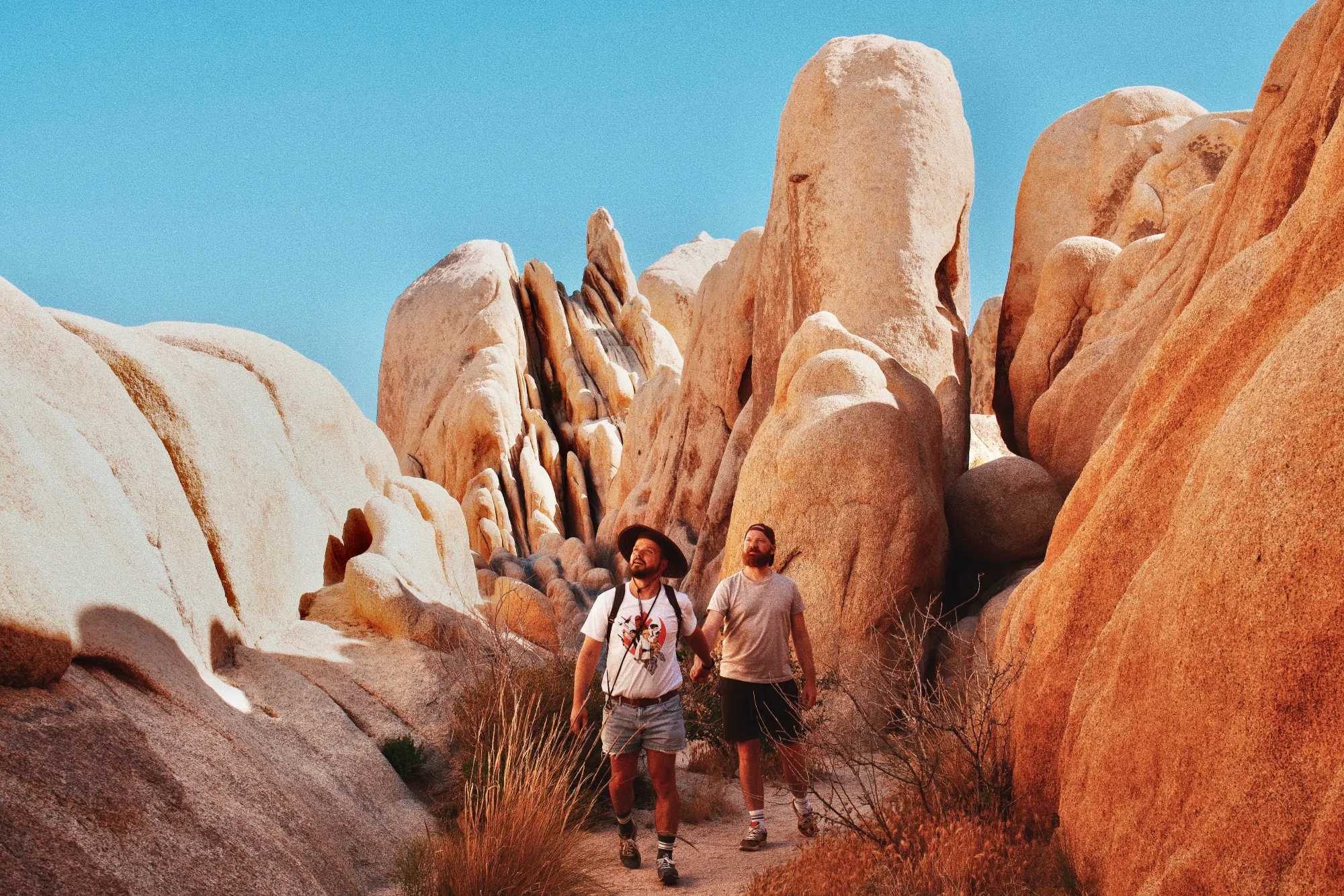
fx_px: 1288
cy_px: 448
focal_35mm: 34
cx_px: 672
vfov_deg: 38.4
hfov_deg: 55.1
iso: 160
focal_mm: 23
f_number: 7.1
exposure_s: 1/500
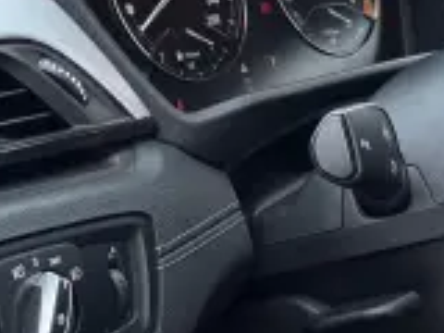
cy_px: 180
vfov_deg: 13.7
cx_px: 208
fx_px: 1385
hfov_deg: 18.2
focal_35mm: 108
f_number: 1.78
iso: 250
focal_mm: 6.76
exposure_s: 1/50
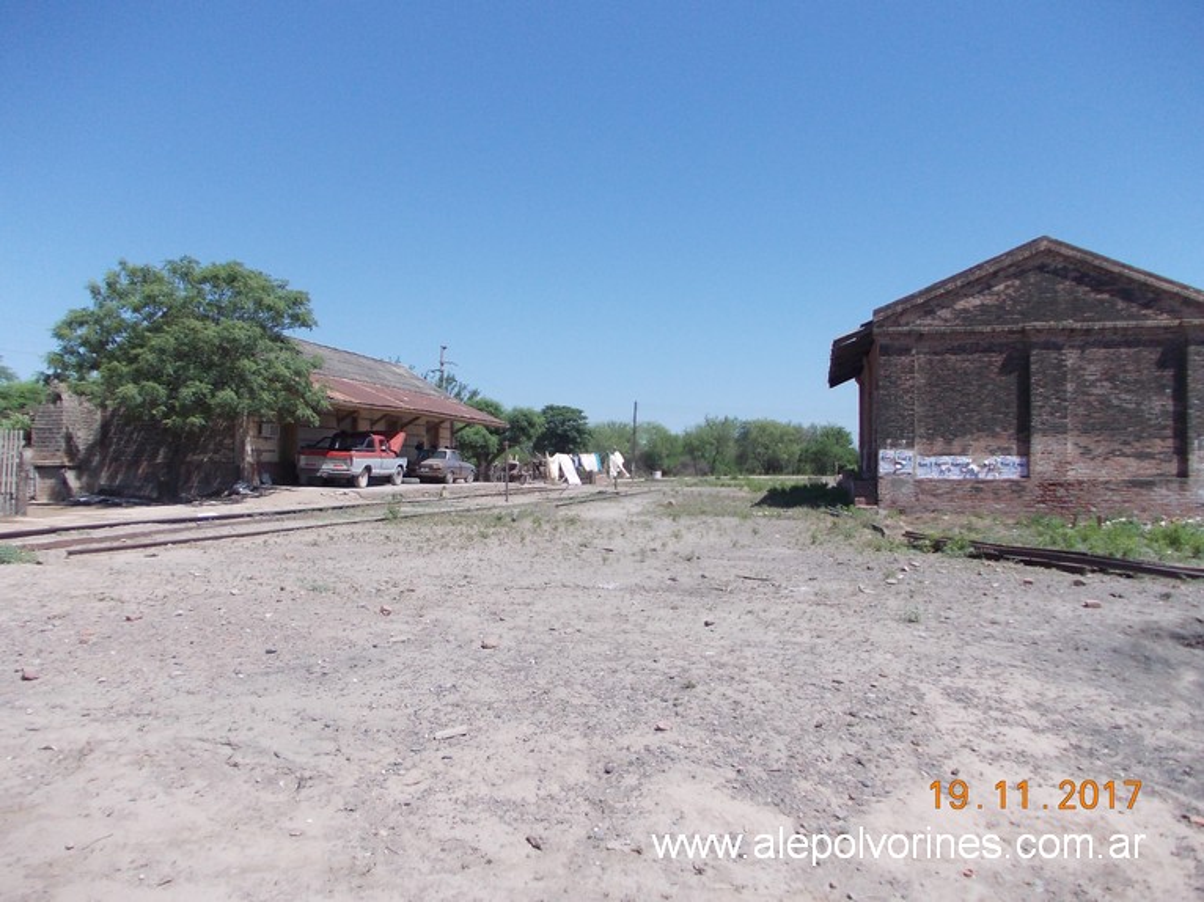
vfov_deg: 49.7
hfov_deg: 63.5
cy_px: 451
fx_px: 974
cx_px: 602
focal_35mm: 28
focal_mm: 4
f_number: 5.4
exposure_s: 1/400
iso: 80
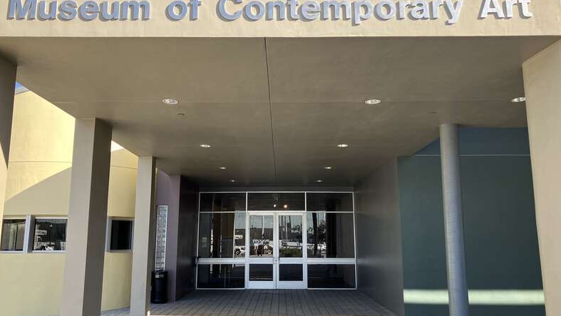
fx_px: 461
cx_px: 279
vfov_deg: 37.8
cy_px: 163
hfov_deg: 62.6
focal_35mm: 31
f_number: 1.8
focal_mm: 3.99
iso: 32
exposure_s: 1/412
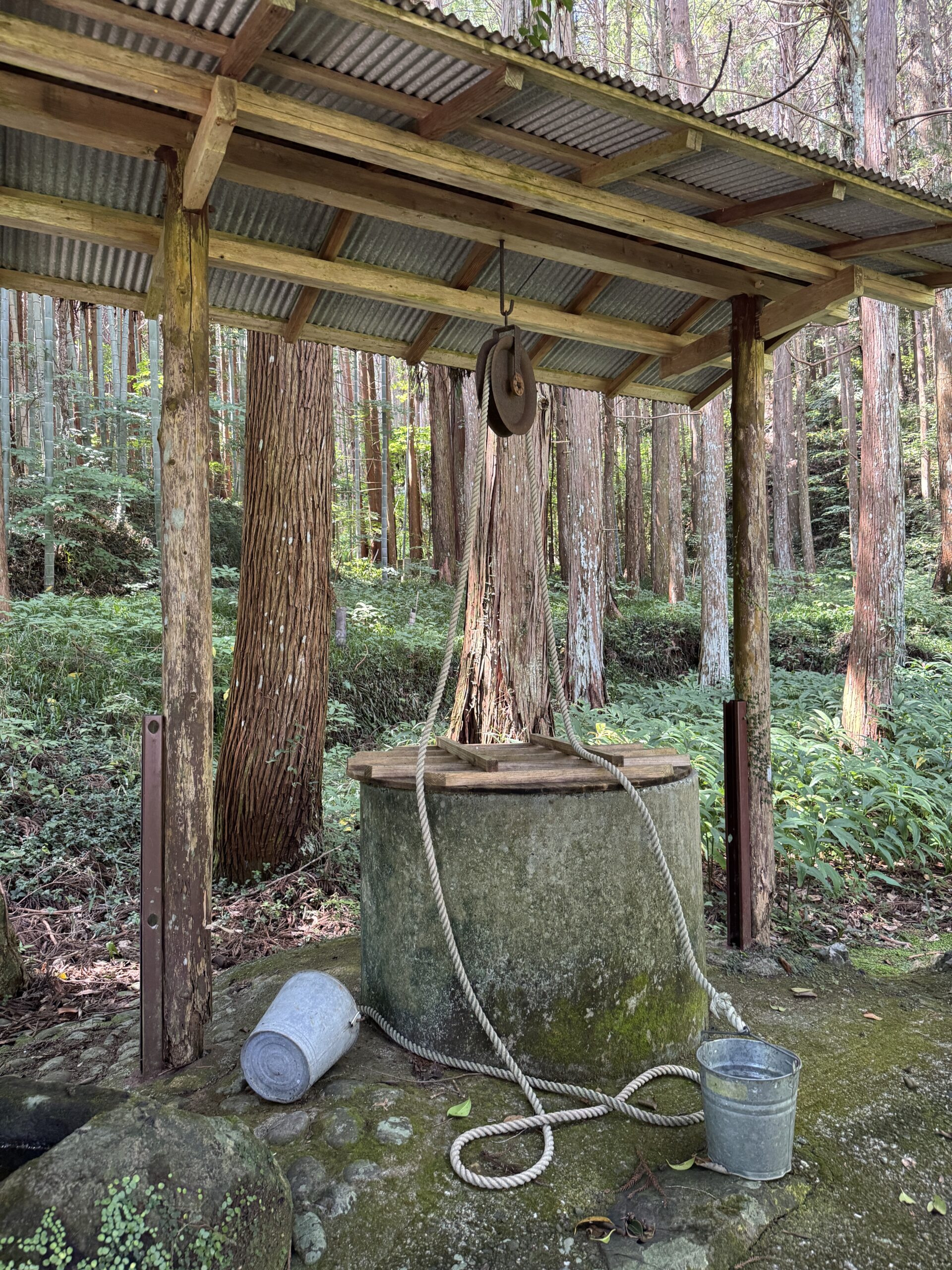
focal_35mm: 24
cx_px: 476
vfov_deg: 71.6
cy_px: 635
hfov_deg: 56.8
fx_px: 880
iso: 320
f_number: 1.78
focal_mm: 6.76
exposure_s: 1/60
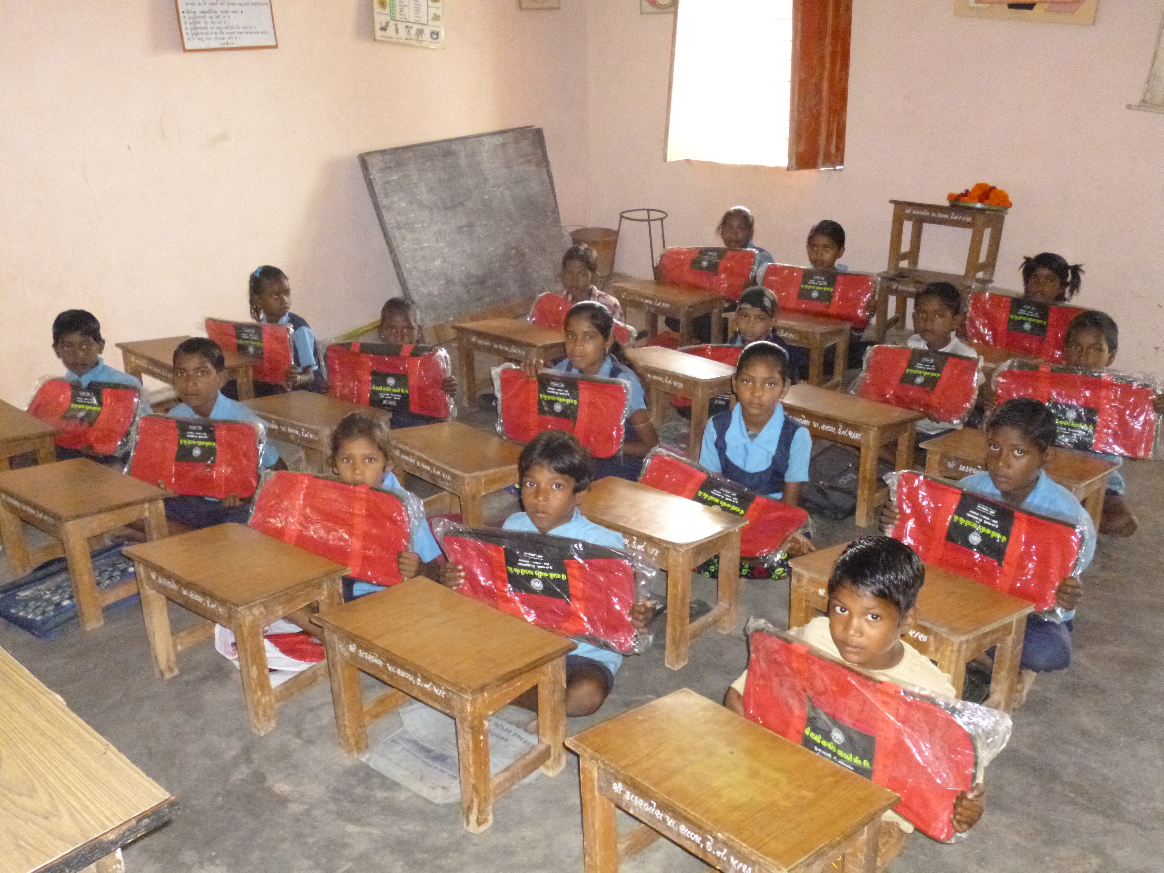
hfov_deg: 56.8
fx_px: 1076
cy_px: 436
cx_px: 582
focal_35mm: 32
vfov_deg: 44.2
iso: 1000
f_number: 2.9
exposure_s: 1/60
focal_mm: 5.7
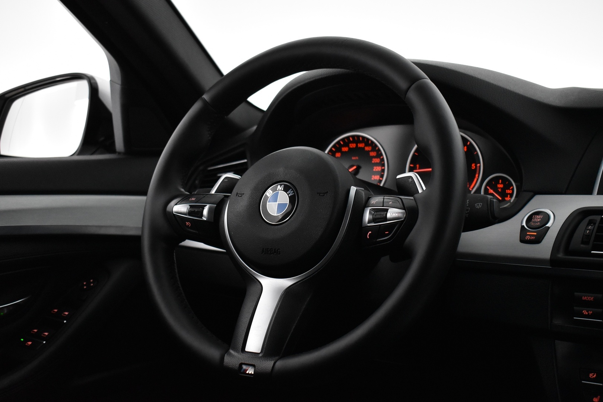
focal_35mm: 46
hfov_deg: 42.3
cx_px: 302
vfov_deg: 29.0
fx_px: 779
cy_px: 201
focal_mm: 31
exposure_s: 1/80
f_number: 4.5
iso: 3200
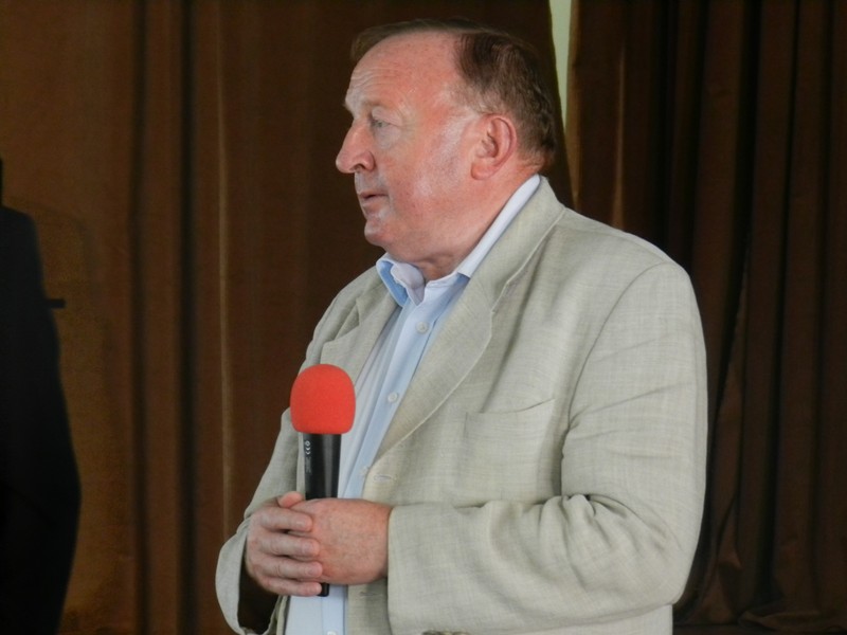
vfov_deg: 6.9
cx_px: 424
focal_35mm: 215
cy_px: 318
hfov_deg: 9.2
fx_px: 5261
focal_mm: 38.2
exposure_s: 1/10
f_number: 5.6
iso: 200
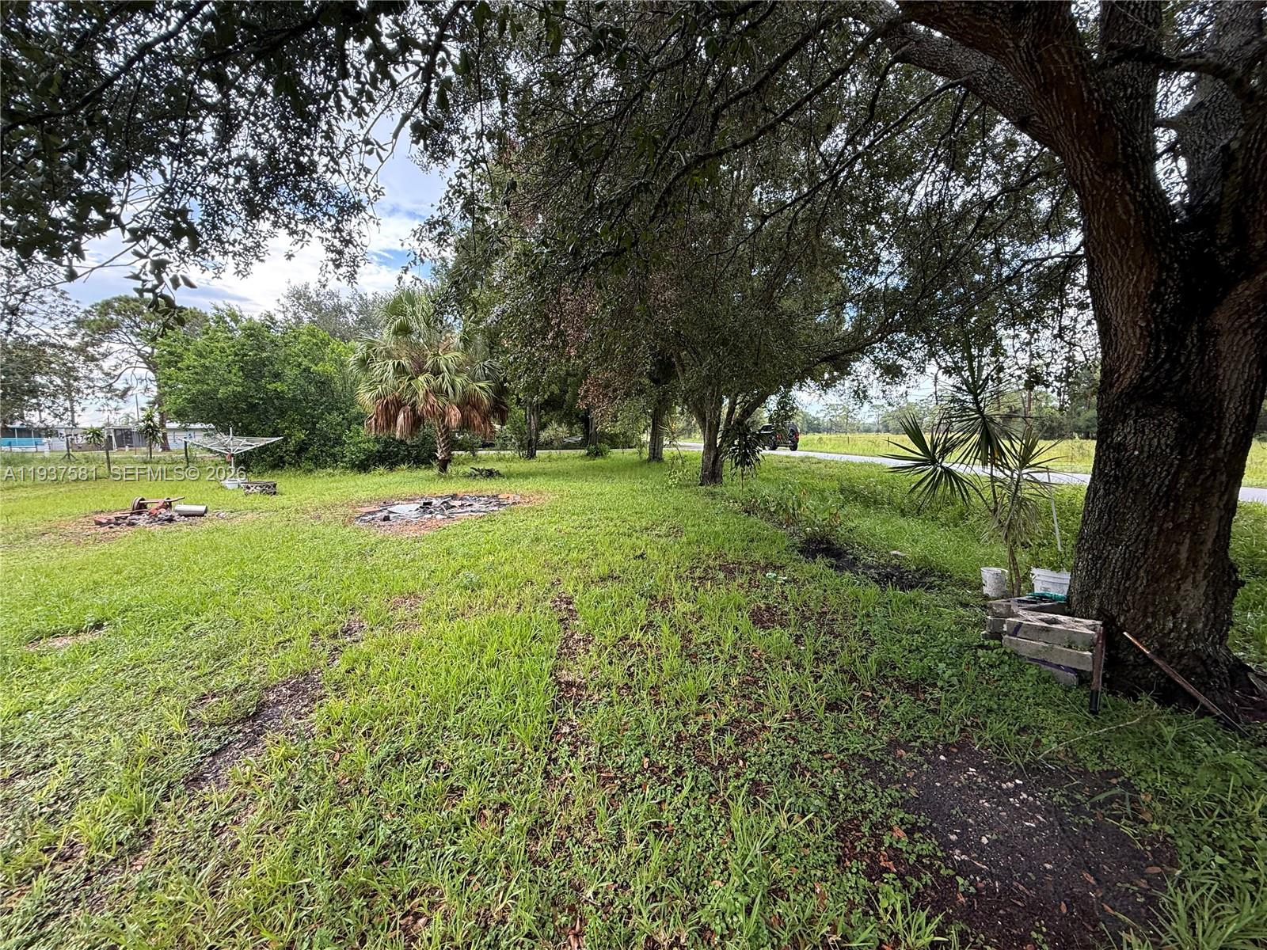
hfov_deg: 102.1
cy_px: 475
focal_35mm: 14
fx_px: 512
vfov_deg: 85.7
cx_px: 634
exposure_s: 1/99
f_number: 2.2
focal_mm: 2.22
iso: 80
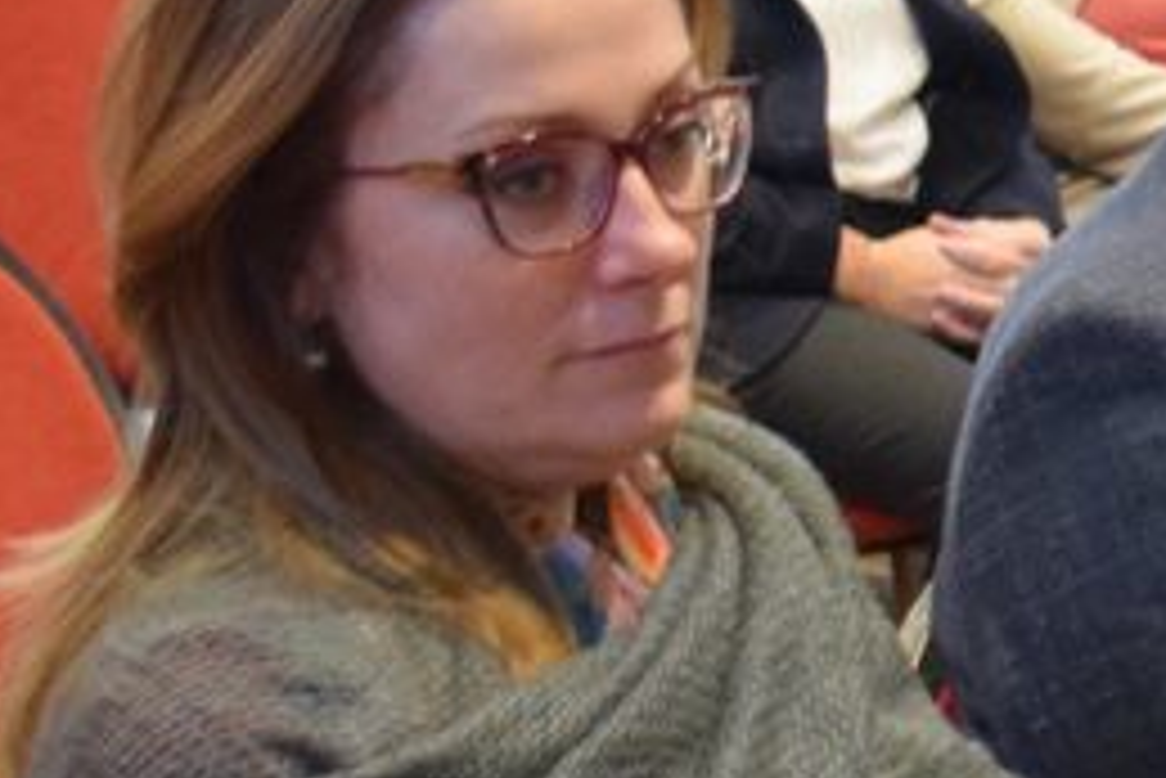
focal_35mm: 236
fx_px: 7648
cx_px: 2589
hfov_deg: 8.2
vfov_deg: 5.8
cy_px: 661
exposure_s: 1/60
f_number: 4.5
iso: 2800
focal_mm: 34
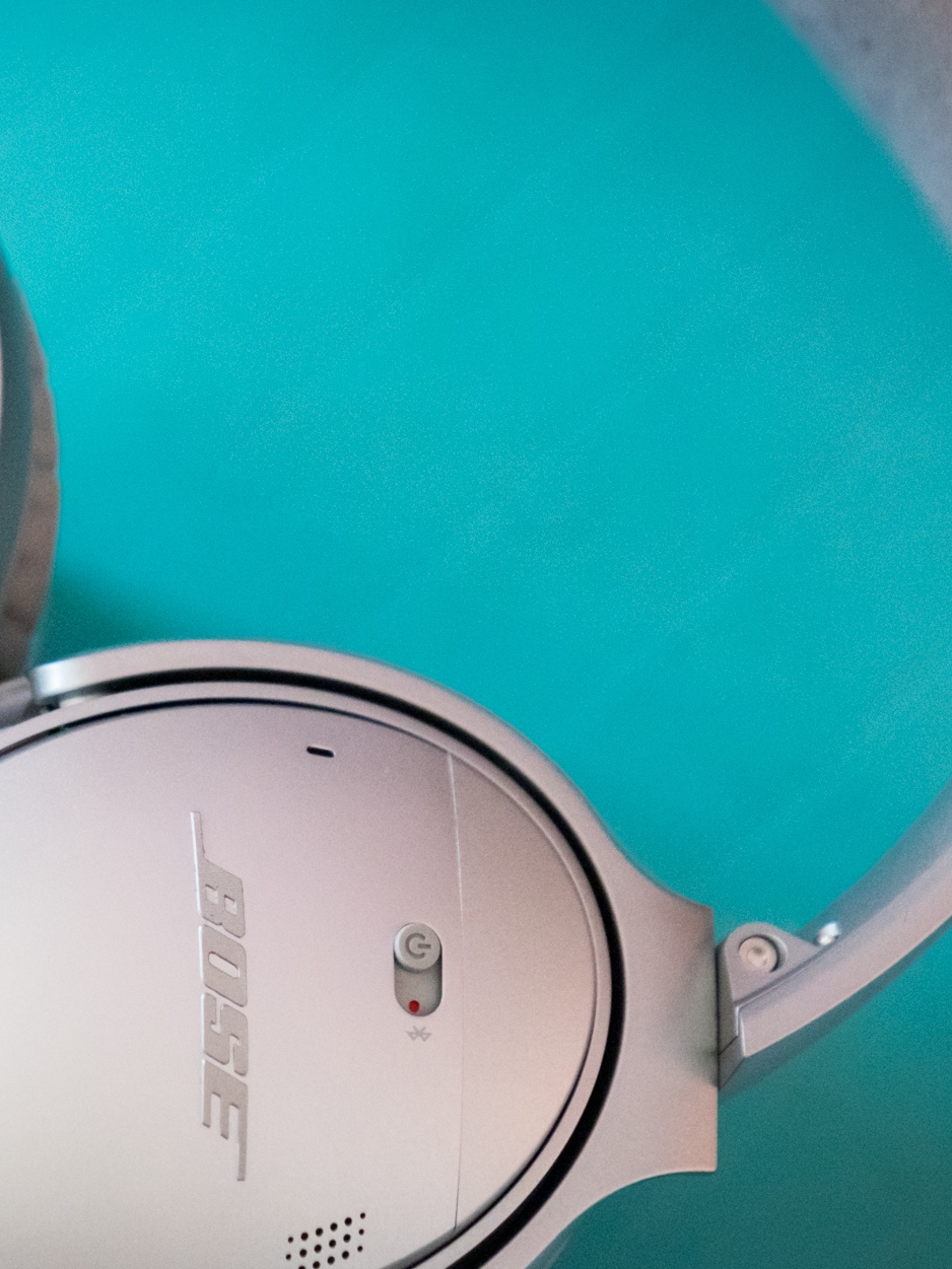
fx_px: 8509
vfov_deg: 8.5
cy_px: 673
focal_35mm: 232
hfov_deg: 6.4
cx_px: 219
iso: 6400
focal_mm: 98.6
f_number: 5.6
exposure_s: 1/20
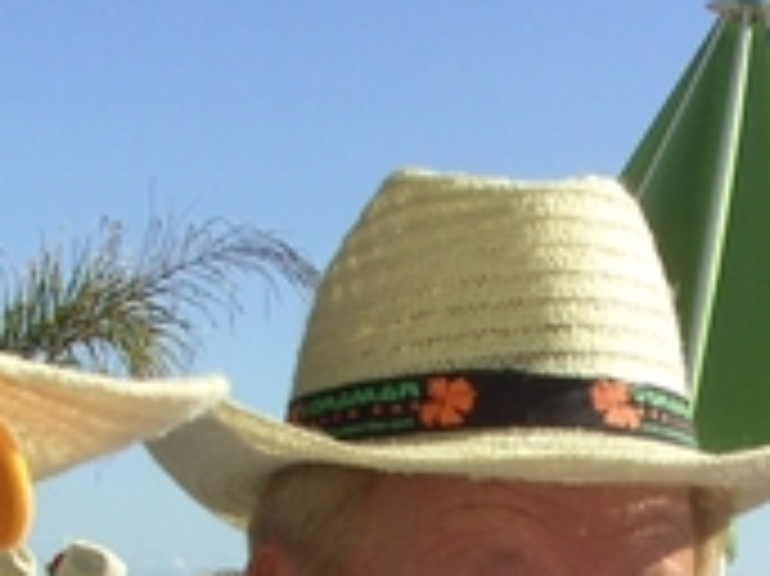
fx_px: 2890
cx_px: 666
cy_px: 792
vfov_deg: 11.1
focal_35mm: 130
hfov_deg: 15.0
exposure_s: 1/500
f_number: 5.6
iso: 80
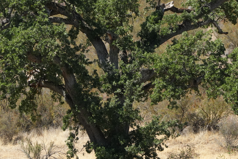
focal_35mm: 287
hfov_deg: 7.2
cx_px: 94
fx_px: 1897
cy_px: 68
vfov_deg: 4.8
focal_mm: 115
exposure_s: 1/1250
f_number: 5.6
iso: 640
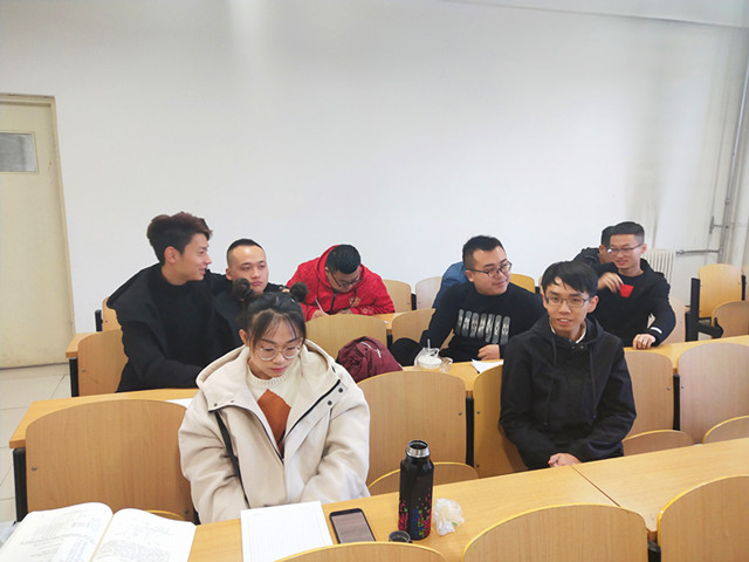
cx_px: 374
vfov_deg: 46.8
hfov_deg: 60.0
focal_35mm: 30
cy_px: 281
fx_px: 649
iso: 182
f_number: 1.8
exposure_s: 1/50
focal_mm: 3.95
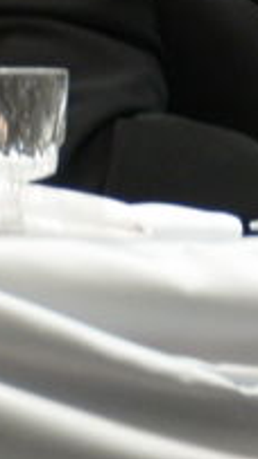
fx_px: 9352
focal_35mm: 768
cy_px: -486
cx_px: 680
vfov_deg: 2.8
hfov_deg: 1.6
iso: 1250
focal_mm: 145
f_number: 5.6
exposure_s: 1/80
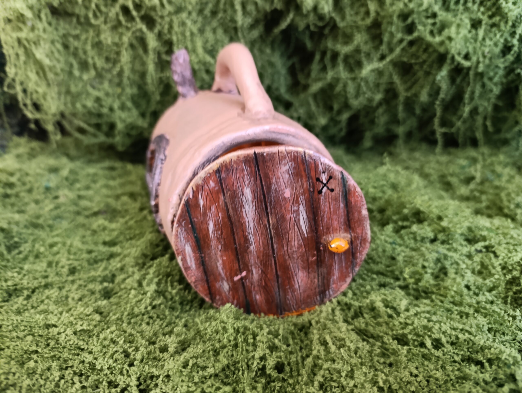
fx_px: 347
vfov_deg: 59.0
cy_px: 196
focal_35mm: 23
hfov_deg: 73.8
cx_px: 261
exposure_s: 1/24
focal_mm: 6.14
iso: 1250
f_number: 1.6
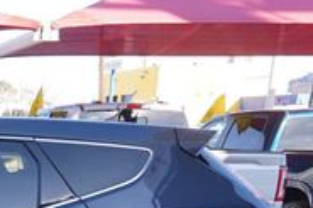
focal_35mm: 83
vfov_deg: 15.1
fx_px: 721
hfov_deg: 20.2
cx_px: -188
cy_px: 320
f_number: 6.3
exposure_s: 1/80
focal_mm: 16
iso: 100
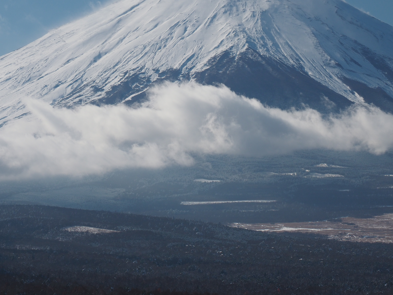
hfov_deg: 12.3
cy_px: 103
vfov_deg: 9.2
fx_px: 1828
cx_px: 223
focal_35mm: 161
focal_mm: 61
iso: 200
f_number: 8
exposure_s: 1/500
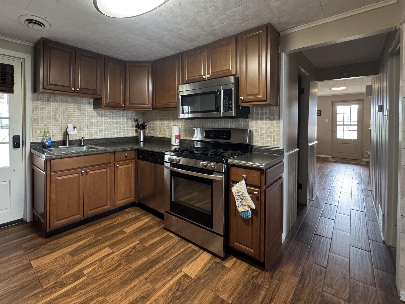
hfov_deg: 90.0
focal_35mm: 17
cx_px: 164
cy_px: 126
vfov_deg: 74.1
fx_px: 199
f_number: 2.2
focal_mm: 2.22
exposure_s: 1/60
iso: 640
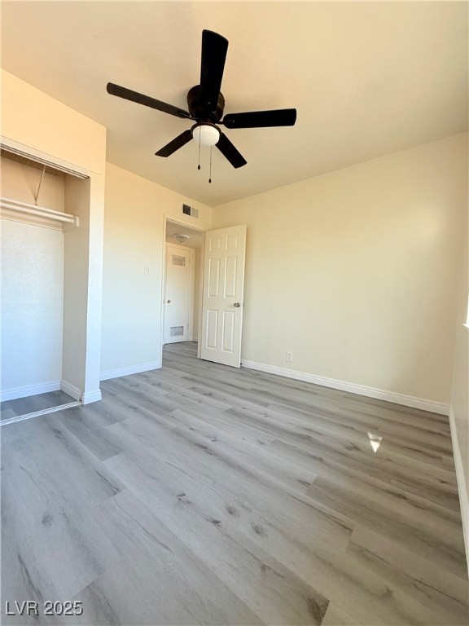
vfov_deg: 102.1
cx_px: 234
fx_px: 253
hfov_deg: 85.7
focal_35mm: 14
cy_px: 313
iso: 100
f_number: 2.2
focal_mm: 2.22
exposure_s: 1/99
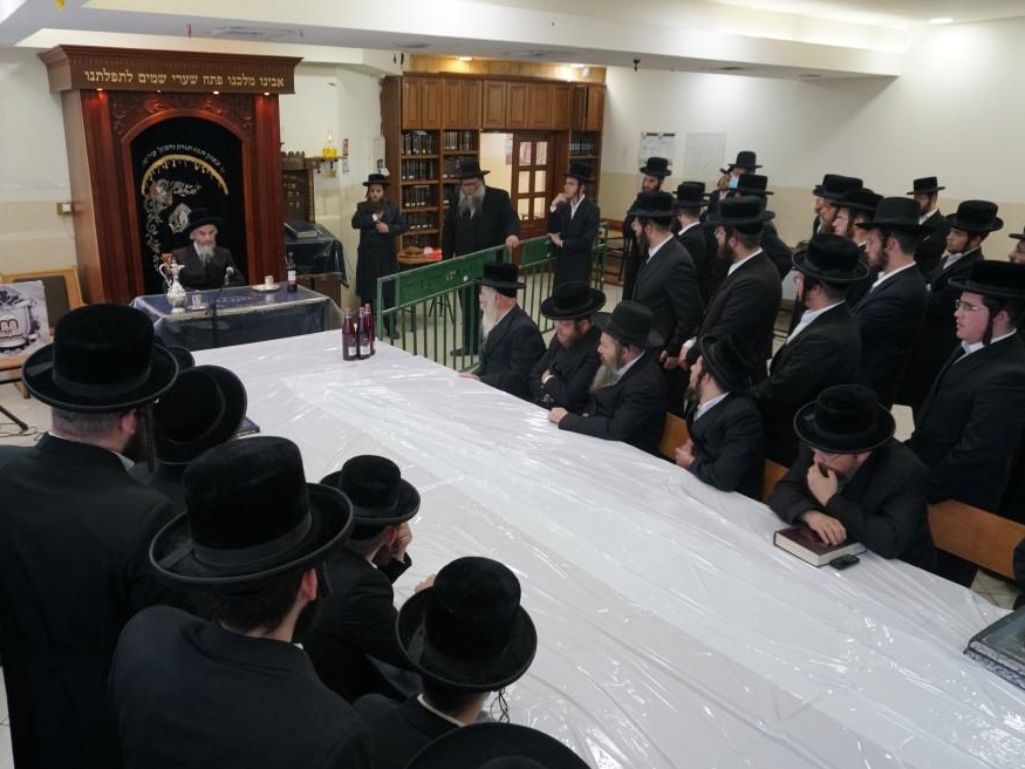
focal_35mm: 27
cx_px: 445
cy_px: 379
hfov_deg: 65.1
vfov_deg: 51.3
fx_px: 799
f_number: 4
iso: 1600
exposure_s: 1/160
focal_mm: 16
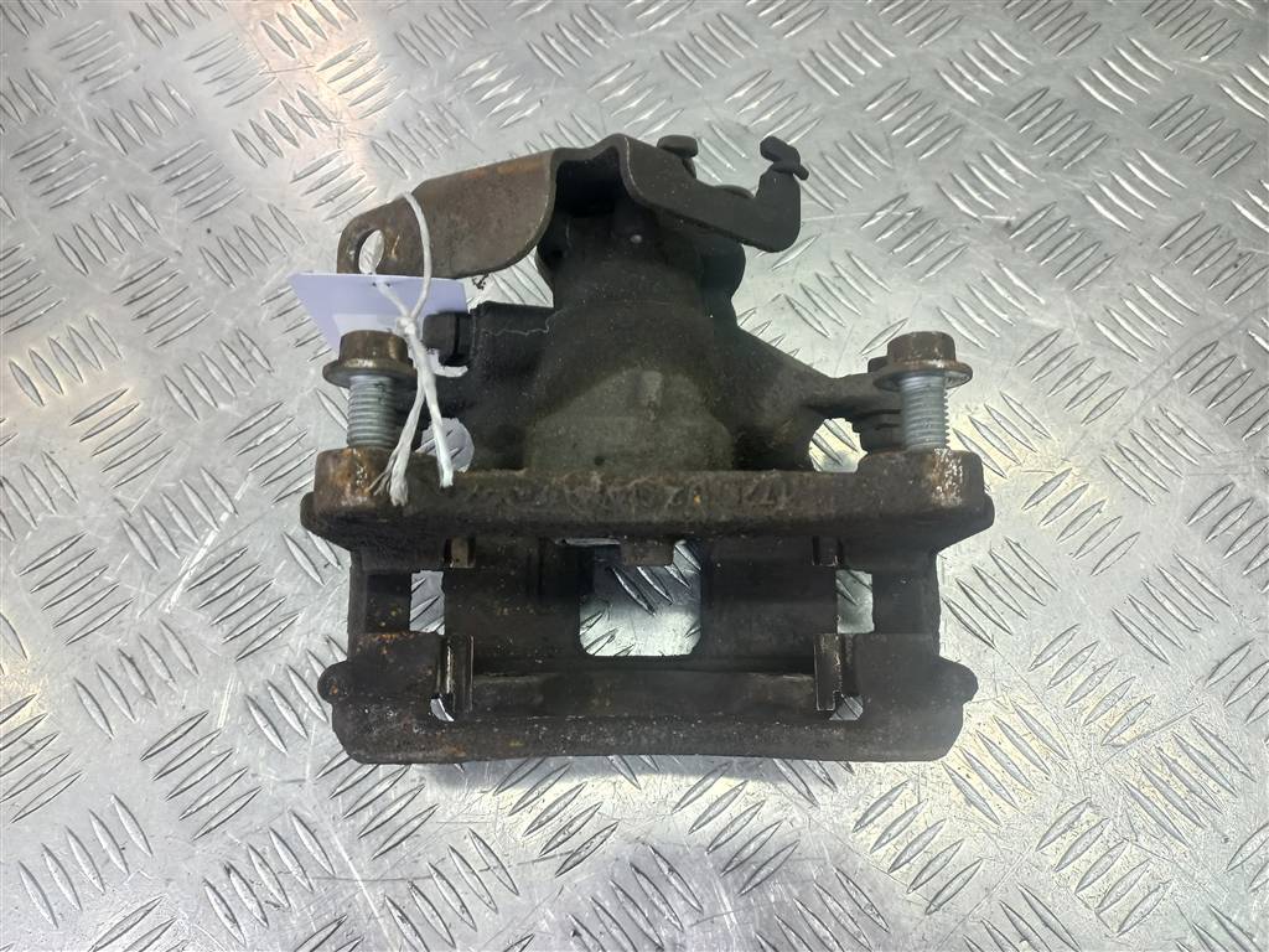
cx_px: 634
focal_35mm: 25
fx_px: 916
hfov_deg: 69.4
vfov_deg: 54.9
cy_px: 476
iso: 80
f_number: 1.8
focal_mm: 4.6
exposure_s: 1/50
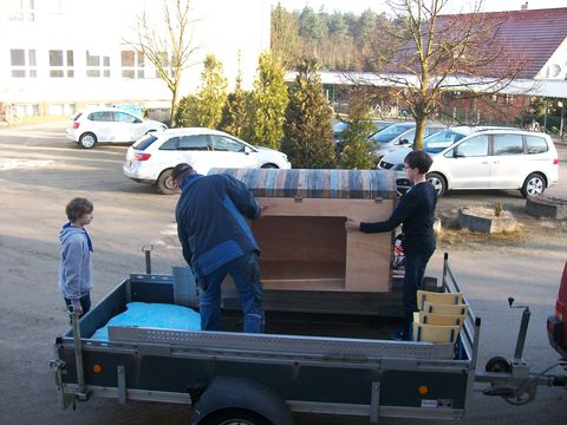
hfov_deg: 51.4
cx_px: 284
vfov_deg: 39.7
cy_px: 212
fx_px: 590
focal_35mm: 36
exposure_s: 1/160
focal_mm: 6
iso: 80
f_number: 2.7
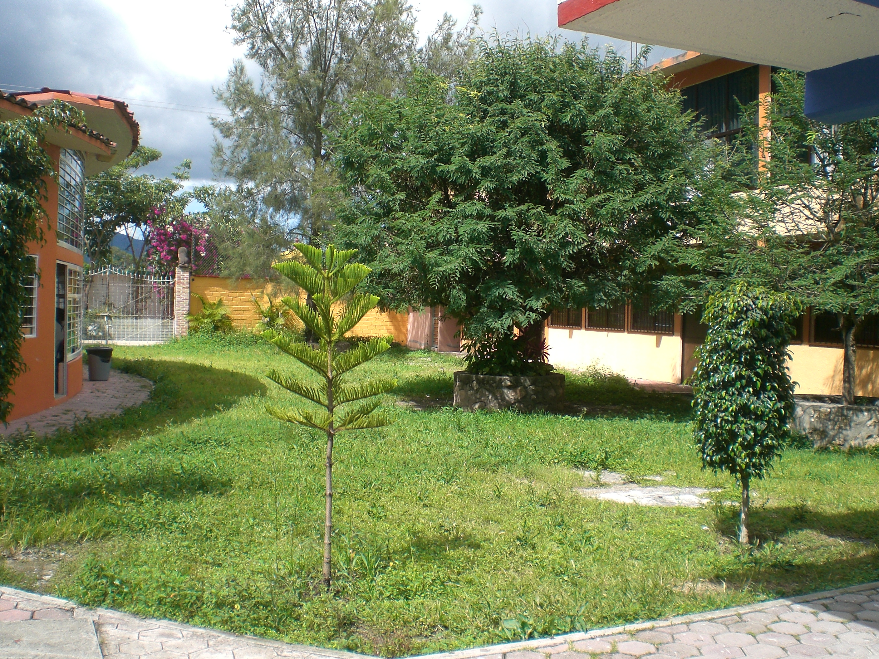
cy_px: 330
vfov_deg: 37.7
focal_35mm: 38
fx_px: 965
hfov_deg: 49.0
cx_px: 440
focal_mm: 6.3
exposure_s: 1/250
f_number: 4.4
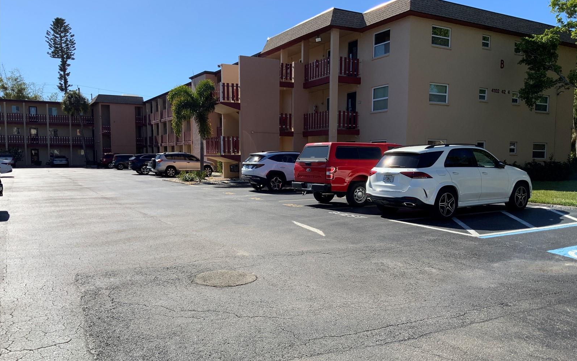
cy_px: 207
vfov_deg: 40.5
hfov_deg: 61.2
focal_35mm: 31
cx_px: 290
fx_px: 487
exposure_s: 1/2141
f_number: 1.8
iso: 16
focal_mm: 3
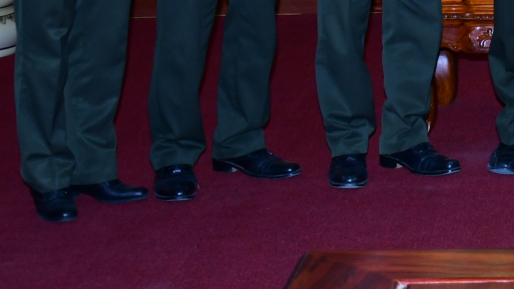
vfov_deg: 7.2
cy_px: -233
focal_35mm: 163
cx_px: 783
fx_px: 2222
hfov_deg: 12.5
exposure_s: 1/200
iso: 800
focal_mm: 30
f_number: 4
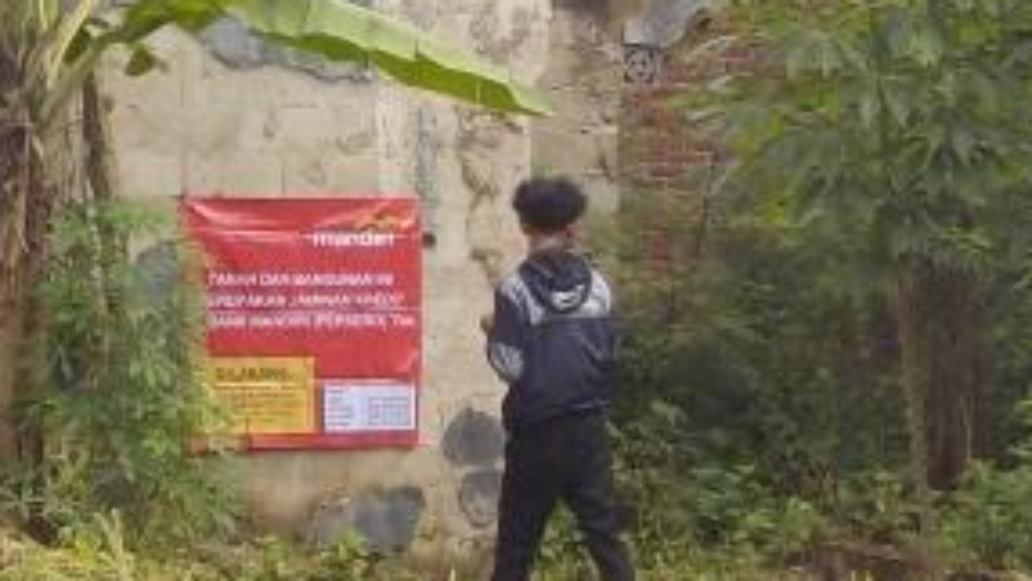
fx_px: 3202
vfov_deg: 10.4
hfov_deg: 18.3
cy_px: 224
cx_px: 437
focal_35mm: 117
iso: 125
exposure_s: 1/500
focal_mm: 4.1
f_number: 3.3
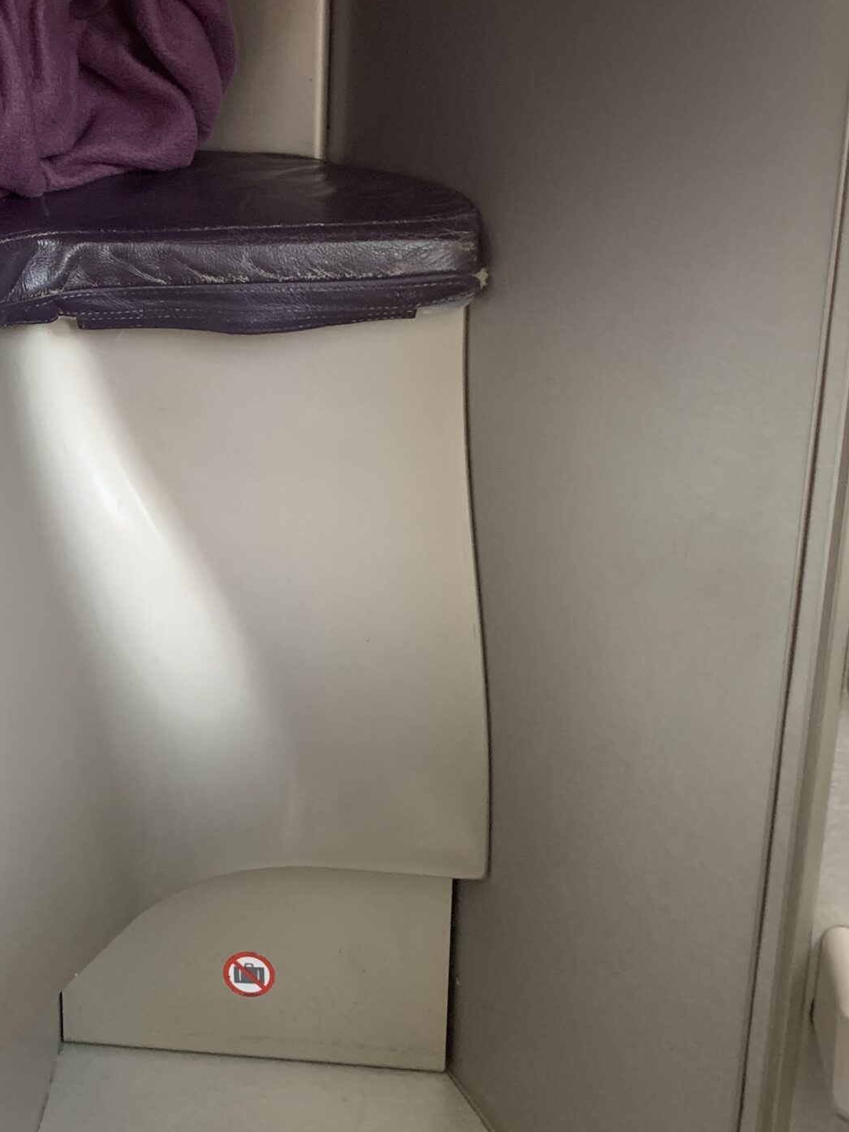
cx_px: 142
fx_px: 1570
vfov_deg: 39.0
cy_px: 336
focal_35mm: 48
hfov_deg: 29.4
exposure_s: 1/26
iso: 400
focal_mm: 4.25
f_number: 1.8
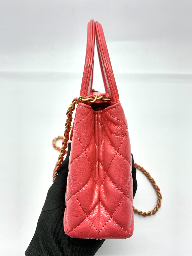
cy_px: 131
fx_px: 200
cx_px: 98
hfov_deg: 51.4
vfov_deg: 65.3
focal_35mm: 27
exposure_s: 1/100
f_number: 1.8
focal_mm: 4.25
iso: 50
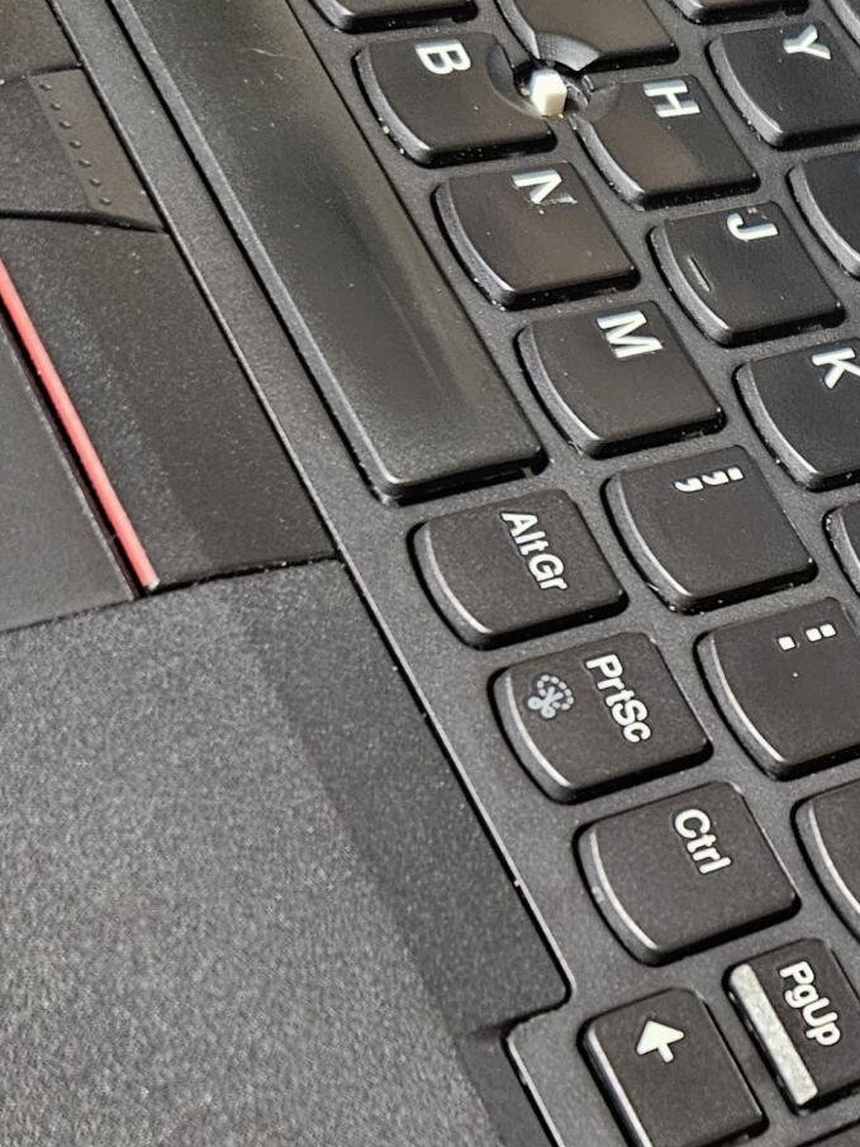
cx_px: 1054
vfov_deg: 29.4
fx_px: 2154
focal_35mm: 65
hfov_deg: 20.9
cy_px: 844
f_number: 1.8
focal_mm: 5.4
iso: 640
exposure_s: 1/33.3
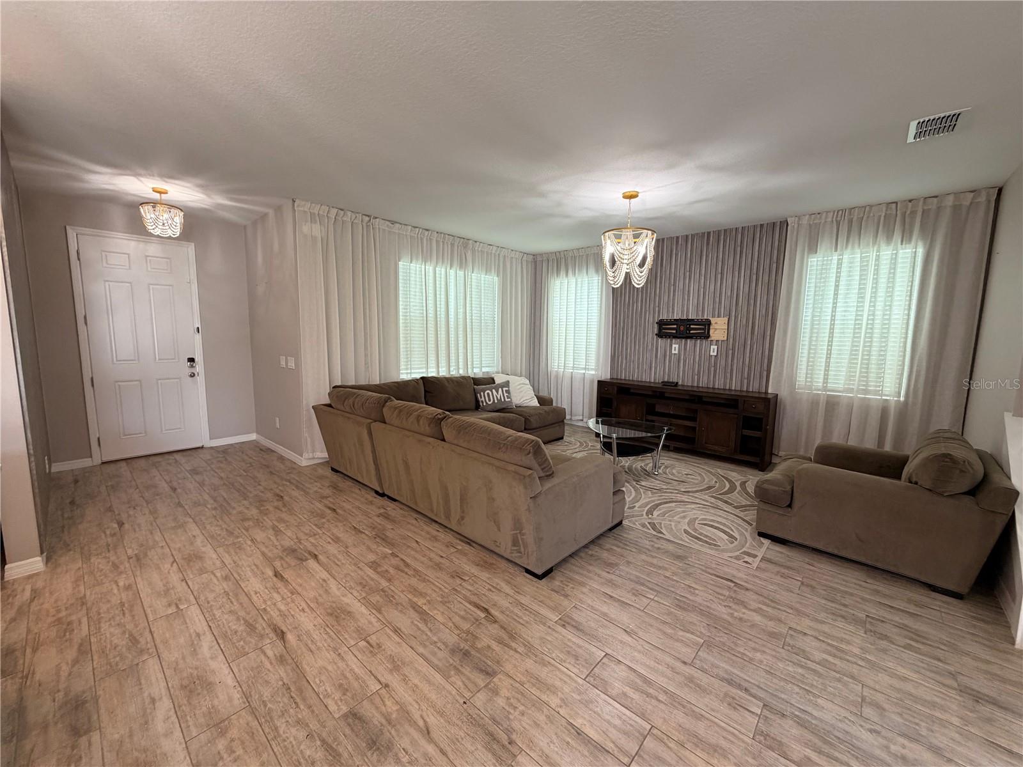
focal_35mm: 14
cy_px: 384
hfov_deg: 102.1
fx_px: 414
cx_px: 512
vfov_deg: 85.7
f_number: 2.2
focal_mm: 2.22
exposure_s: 1/120
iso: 200
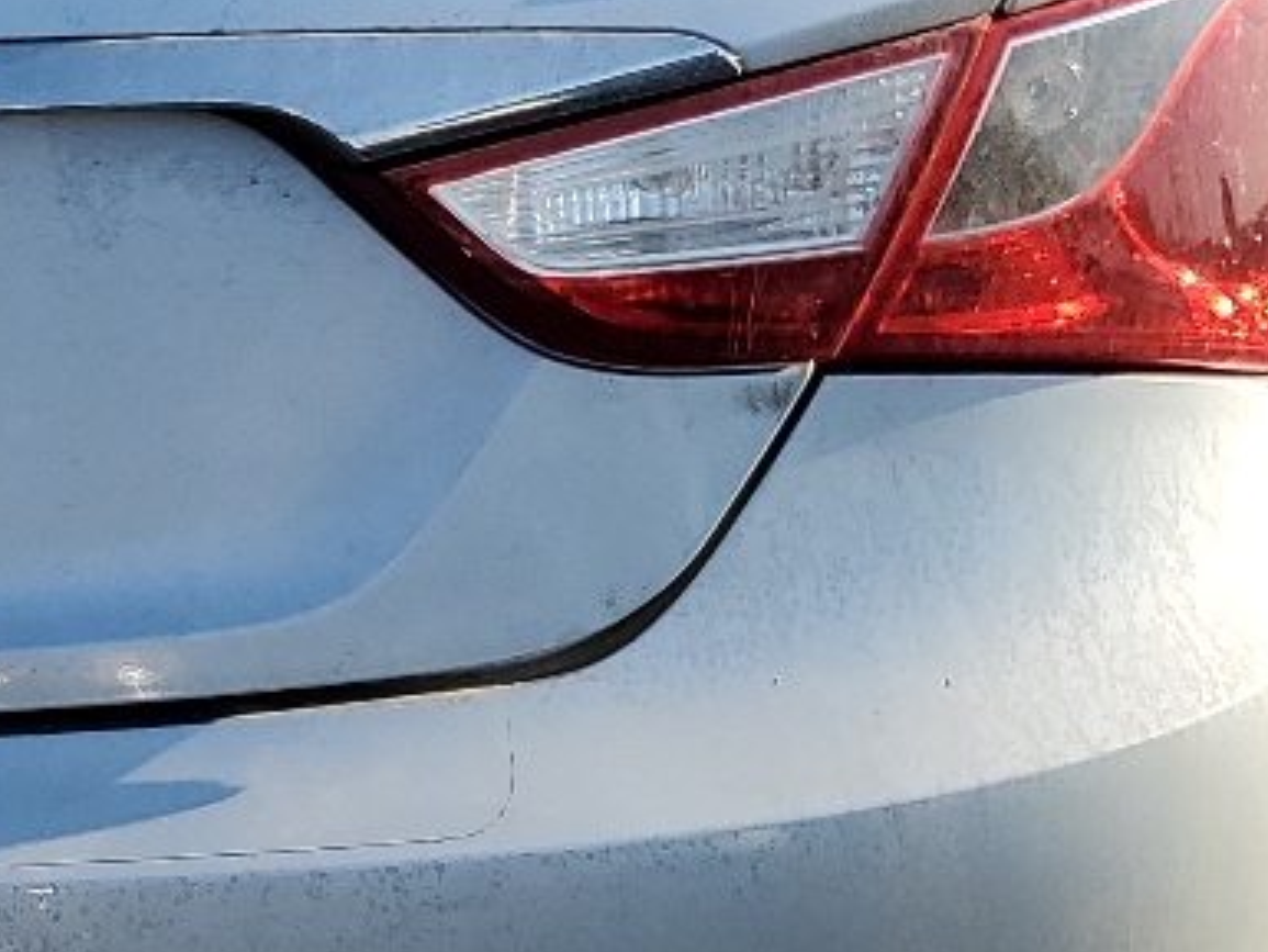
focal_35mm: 108
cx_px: -517
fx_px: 3957
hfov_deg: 16.8
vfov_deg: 13.7
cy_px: 478
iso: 50
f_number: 1.5
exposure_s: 1/2000
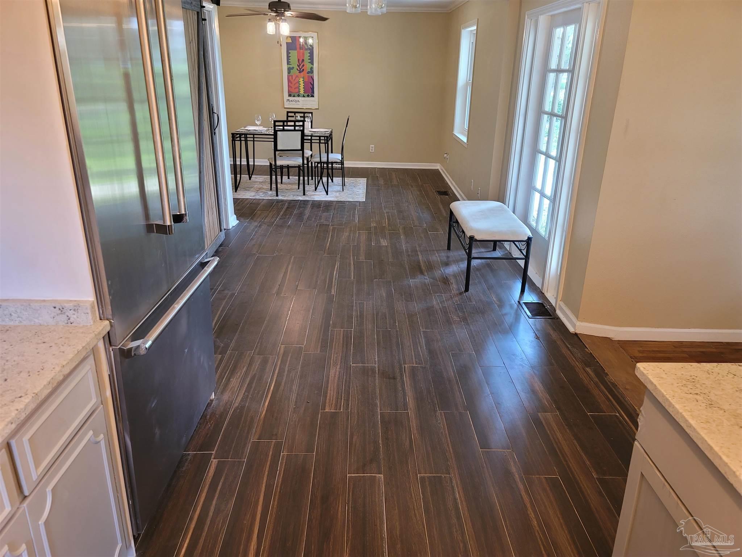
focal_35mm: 25
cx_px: 371
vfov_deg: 54.9
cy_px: 278
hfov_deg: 69.4
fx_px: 536
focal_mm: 7
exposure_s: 1/39
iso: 250
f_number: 1.8
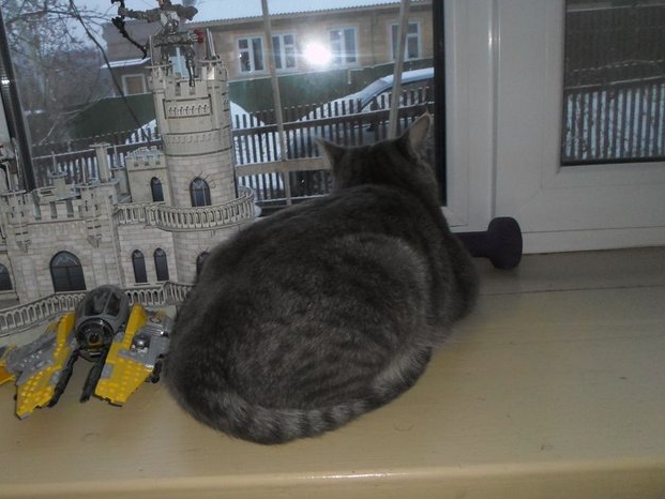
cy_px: 238
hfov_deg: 61.3
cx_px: 281
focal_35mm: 29
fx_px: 557
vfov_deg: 48.2
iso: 400
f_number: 2.5
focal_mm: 4.5
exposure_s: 1/30
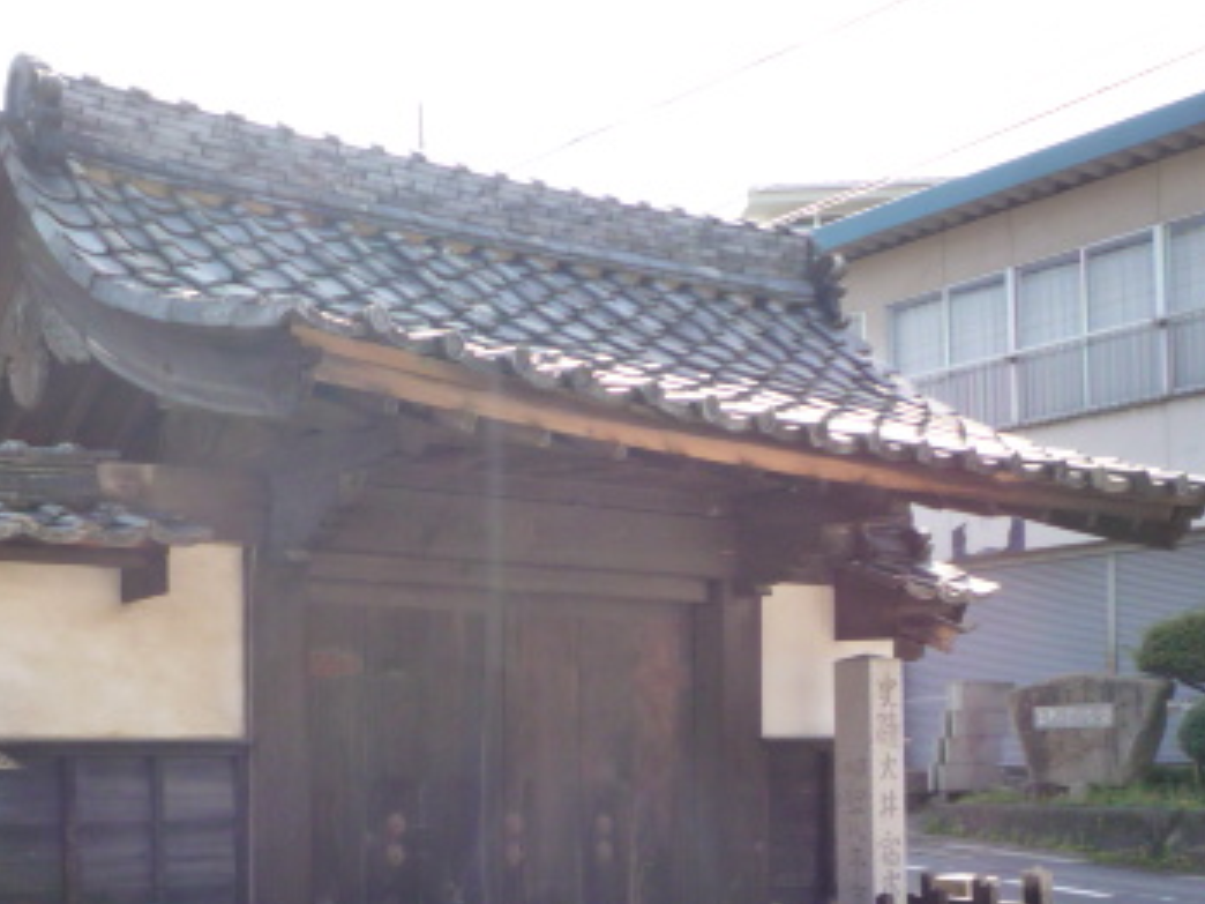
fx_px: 1601
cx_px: 145
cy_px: 734
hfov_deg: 38.7
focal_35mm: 46
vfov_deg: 30.7
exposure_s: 1/320
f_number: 2.8
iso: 160
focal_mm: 4.4
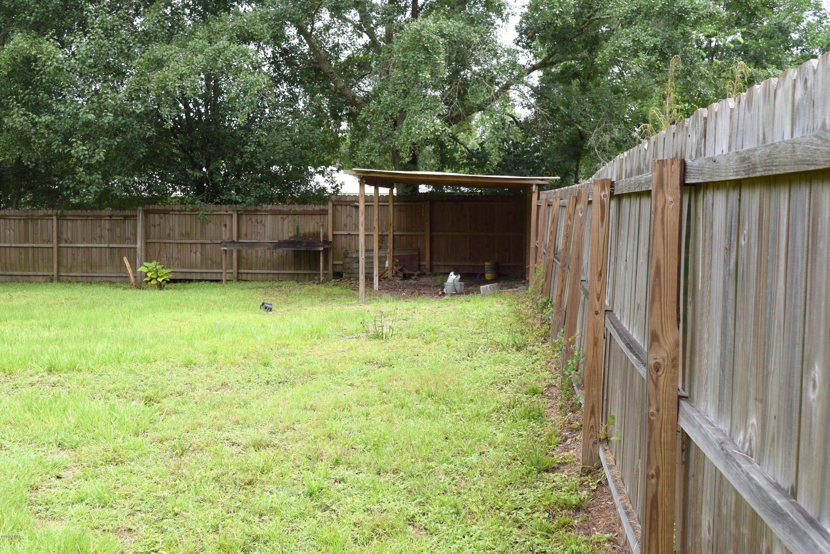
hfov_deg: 46.4
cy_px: 277
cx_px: 415
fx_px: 968
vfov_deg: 31.9
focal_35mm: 42
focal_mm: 28
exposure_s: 1/250
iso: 200
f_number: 8
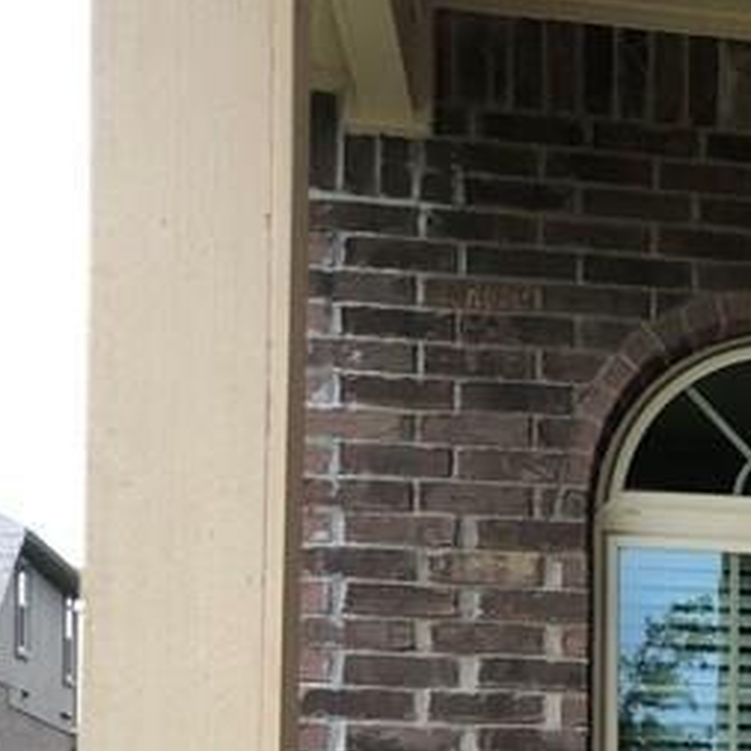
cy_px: 855
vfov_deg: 16.8
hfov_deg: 15.1
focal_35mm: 100
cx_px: 1354
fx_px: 2455
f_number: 1.8
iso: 32
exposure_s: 1/40
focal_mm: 3.99
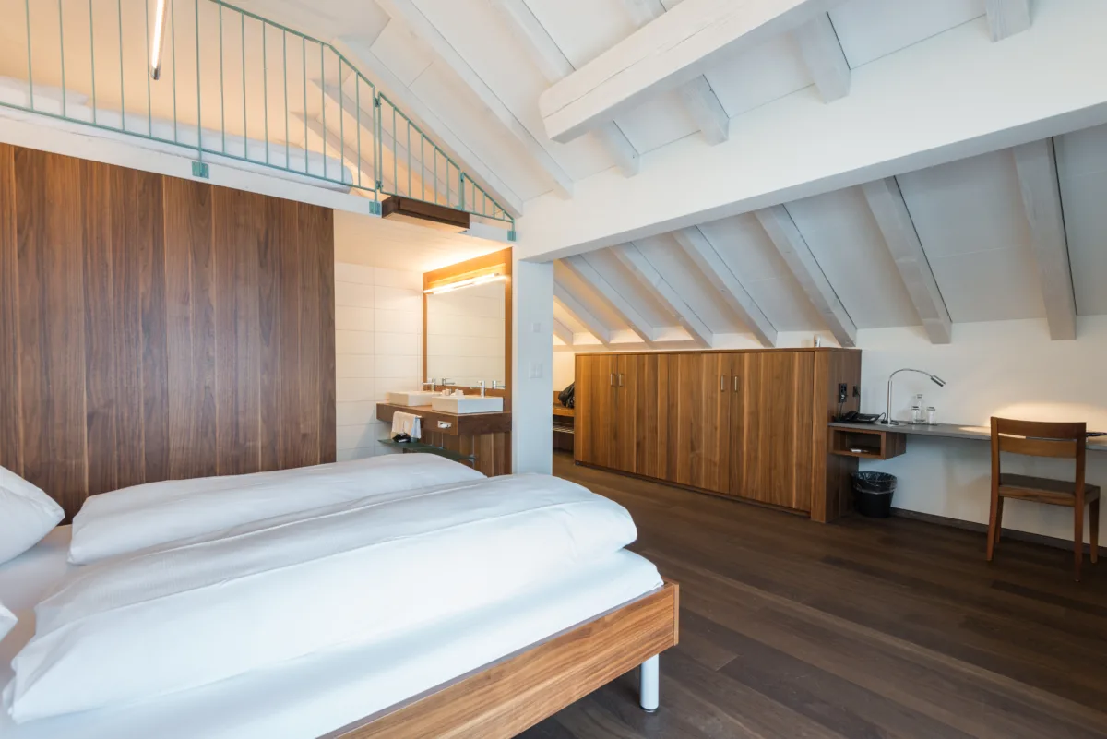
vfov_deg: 73.8
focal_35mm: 16
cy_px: 370
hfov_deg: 96.7
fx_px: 492
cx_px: 554
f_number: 7.1
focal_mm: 16
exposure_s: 1/8
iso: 400
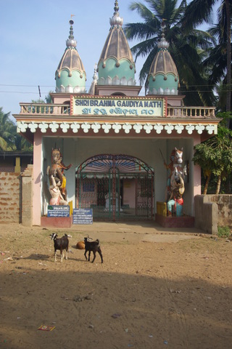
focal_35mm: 39
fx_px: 377
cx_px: 116
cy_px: 174
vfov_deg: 49.6
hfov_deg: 34.2
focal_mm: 26
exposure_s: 1/90
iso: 100
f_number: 5.6
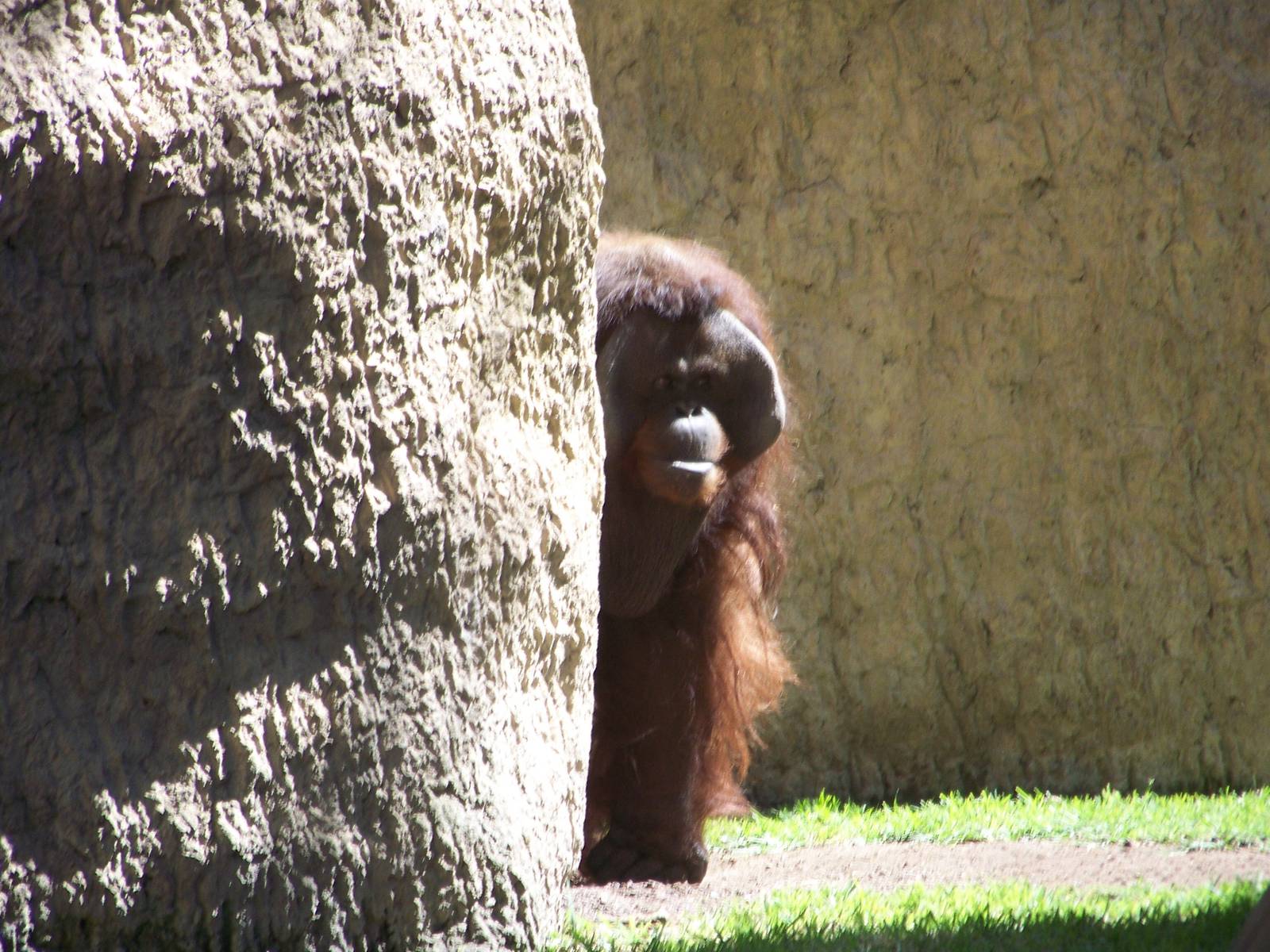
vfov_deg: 3.4
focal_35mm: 432
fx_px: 15849
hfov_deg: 4.6
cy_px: 476
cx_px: 635
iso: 64
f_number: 4.8
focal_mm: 70.2
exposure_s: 1/100
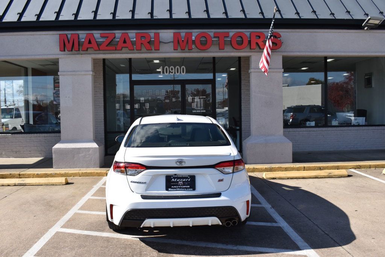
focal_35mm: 34
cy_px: 128
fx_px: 369
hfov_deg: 55.1
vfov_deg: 38.3
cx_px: 192
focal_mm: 23
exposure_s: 1/500
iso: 200
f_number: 8
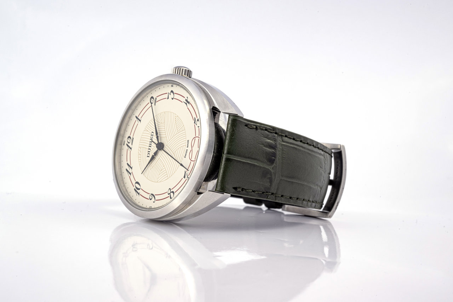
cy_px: 151
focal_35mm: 70
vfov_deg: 19.5
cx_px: 226
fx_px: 881
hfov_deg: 28.8
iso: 400
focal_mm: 70
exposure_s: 1/60
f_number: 22
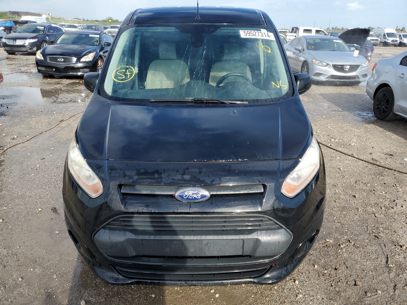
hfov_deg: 67.3
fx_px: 306
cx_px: 204
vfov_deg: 53.1
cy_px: 152
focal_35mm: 26
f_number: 1.5
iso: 50
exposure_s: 1/1667
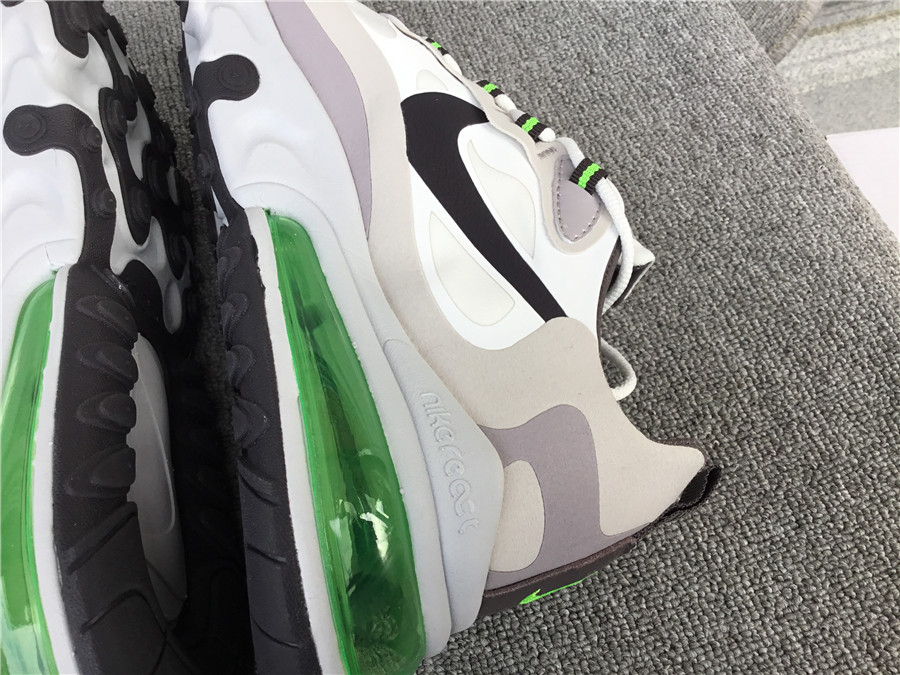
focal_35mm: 31
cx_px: 450
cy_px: 338
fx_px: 806
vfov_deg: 45.4
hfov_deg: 58.4
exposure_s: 1/306
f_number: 2.4
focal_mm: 3.3
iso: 25
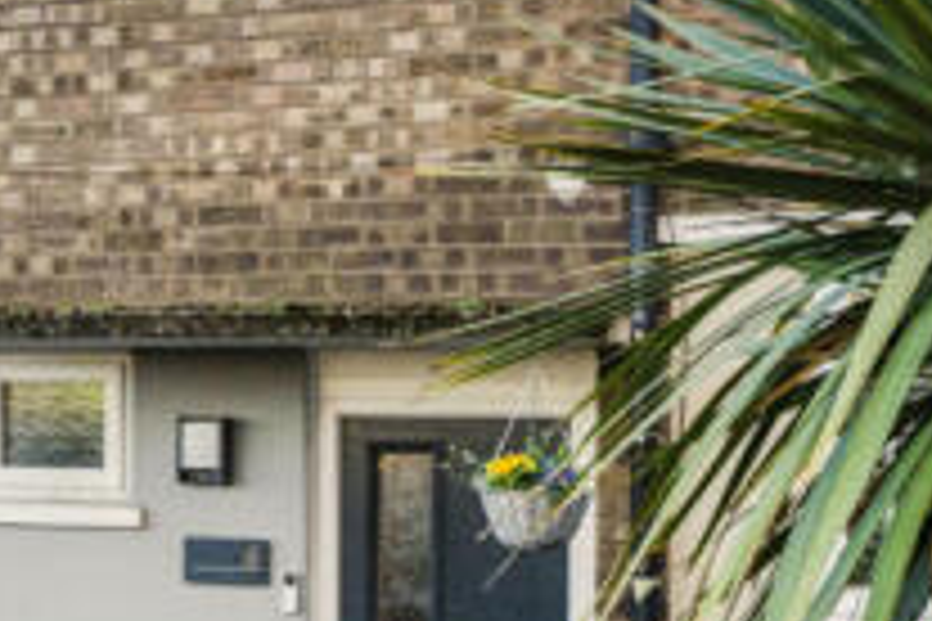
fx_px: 1967
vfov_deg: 17.8
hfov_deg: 24.8
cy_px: 124
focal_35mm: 76
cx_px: -92
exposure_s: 1/200
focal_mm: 16
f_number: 8
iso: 400
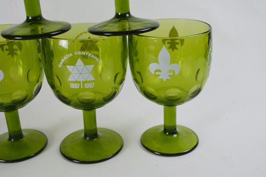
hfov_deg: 43.6
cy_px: 88
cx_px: 133
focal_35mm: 45
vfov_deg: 29.9
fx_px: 332
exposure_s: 1/125
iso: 220
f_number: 5.6
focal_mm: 30
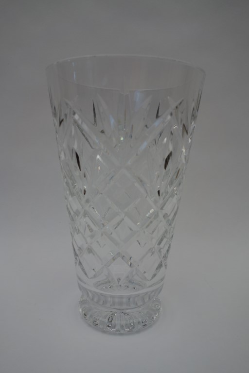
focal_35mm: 28
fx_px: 290
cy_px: 186
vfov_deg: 65.5
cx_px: 124
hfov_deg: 46.4
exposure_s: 1/100
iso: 125
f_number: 3.2
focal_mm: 10.4
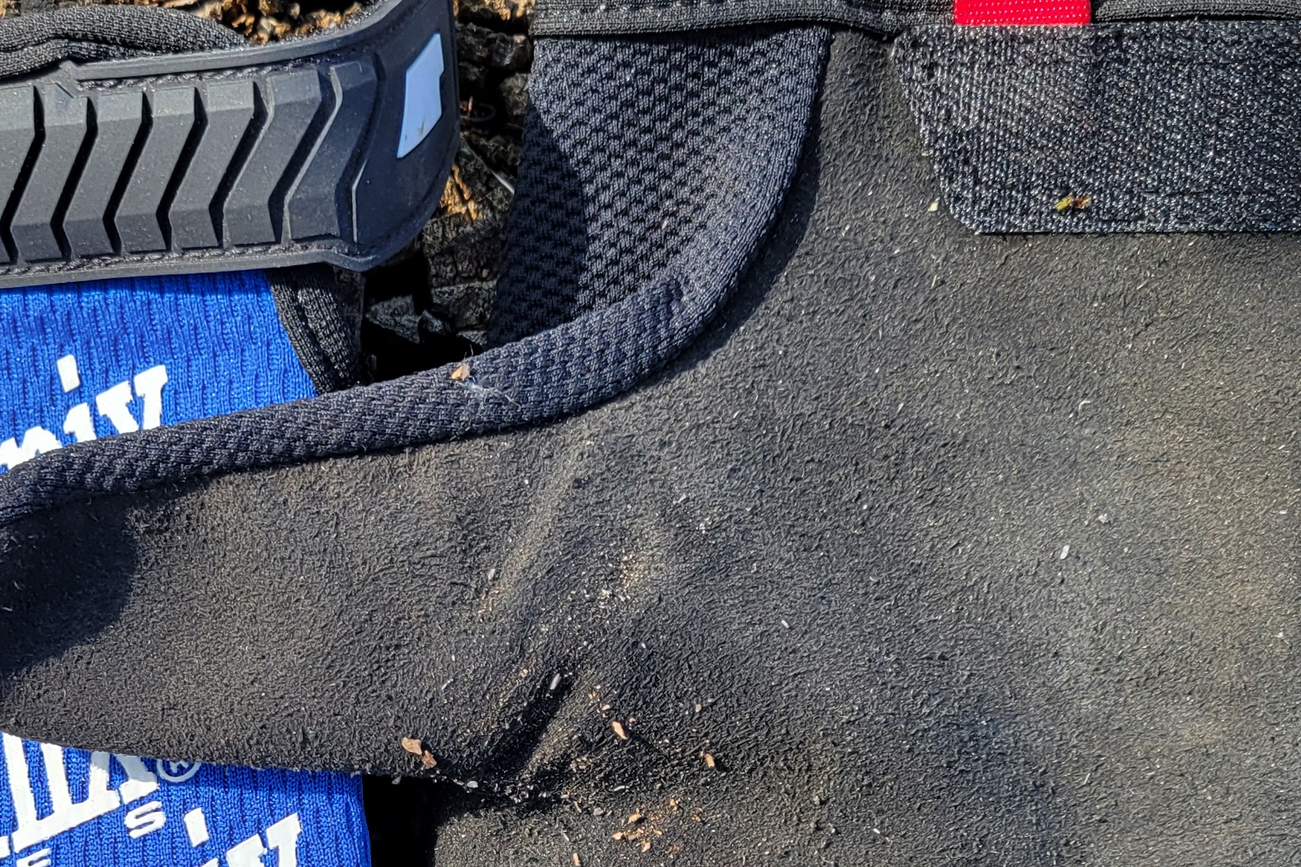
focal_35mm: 64
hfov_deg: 30.9
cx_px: 337
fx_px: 2313
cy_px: 887
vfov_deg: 20.5
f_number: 1.8
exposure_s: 1/532
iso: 40
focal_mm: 5.4
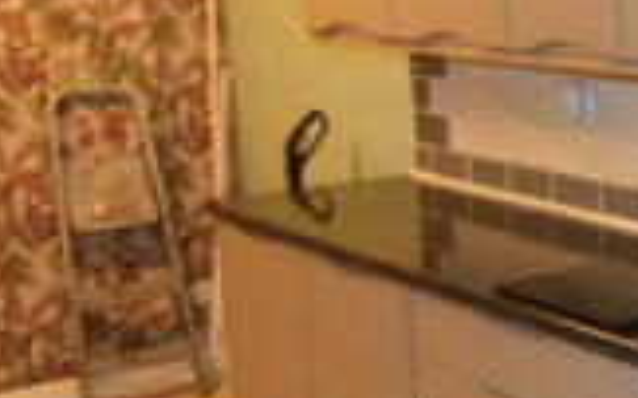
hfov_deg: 26.0
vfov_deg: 19.1
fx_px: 1183
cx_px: 817
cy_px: 215
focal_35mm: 68
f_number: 4.2
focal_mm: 11
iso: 2000
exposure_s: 1/60
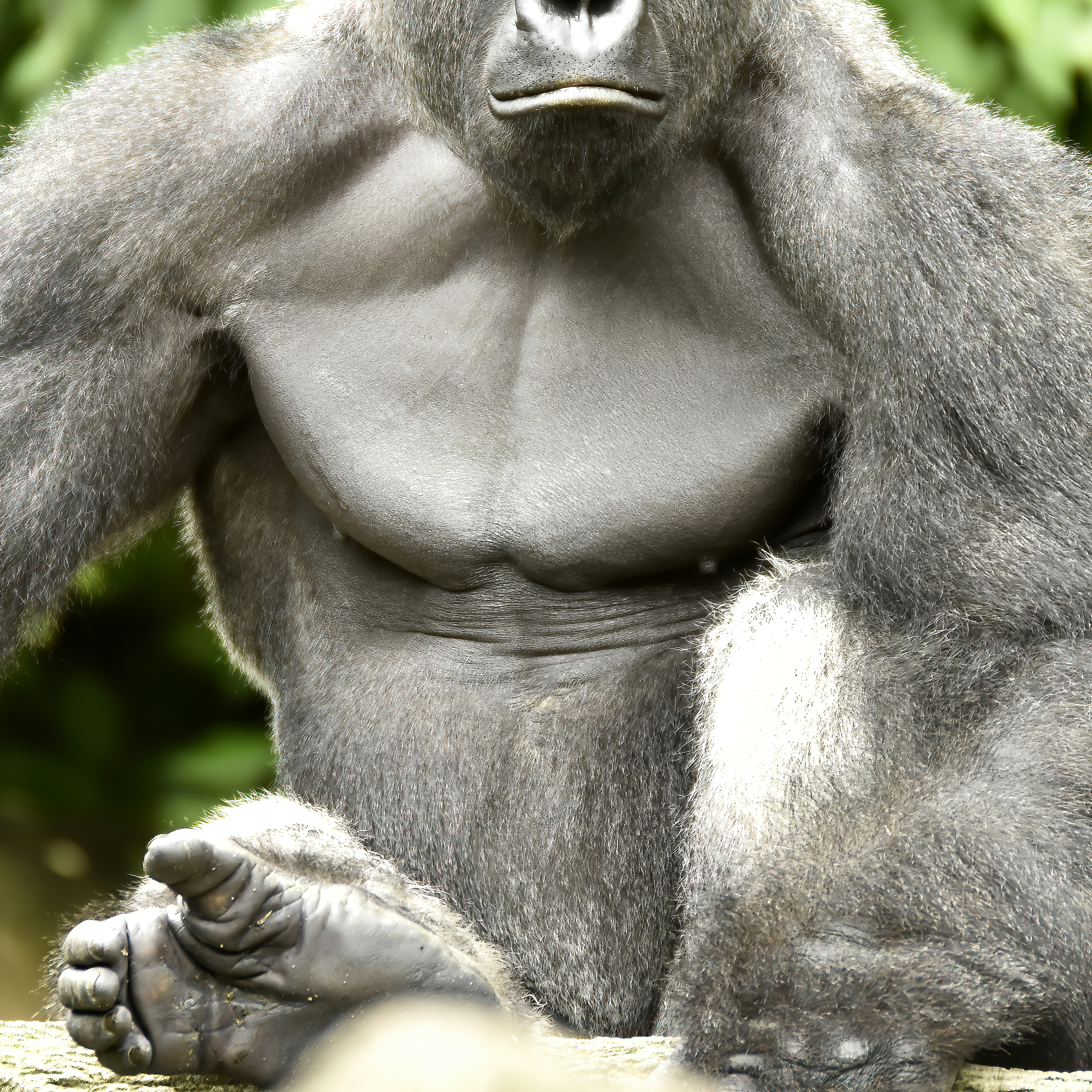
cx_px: 391
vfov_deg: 2.6
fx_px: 24162
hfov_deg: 2.6
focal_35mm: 677
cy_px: 221
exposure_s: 1/250
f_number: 3.2
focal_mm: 270
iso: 400
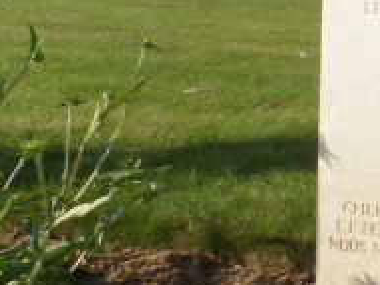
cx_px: 635
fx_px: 845
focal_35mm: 77
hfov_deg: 20.1
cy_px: -22
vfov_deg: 18.5
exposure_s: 1/1000
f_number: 3.5
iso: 100
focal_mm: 4.1
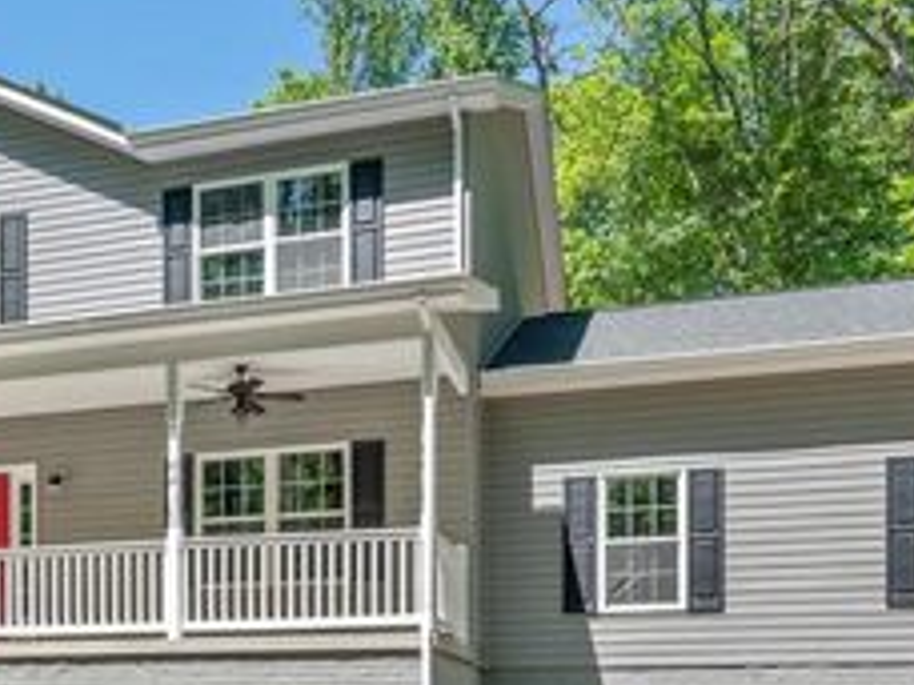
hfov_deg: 46.1
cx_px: 305
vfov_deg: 35.7
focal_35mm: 40
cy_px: 447
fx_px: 1056
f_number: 8
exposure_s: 1/400
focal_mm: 19
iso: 400
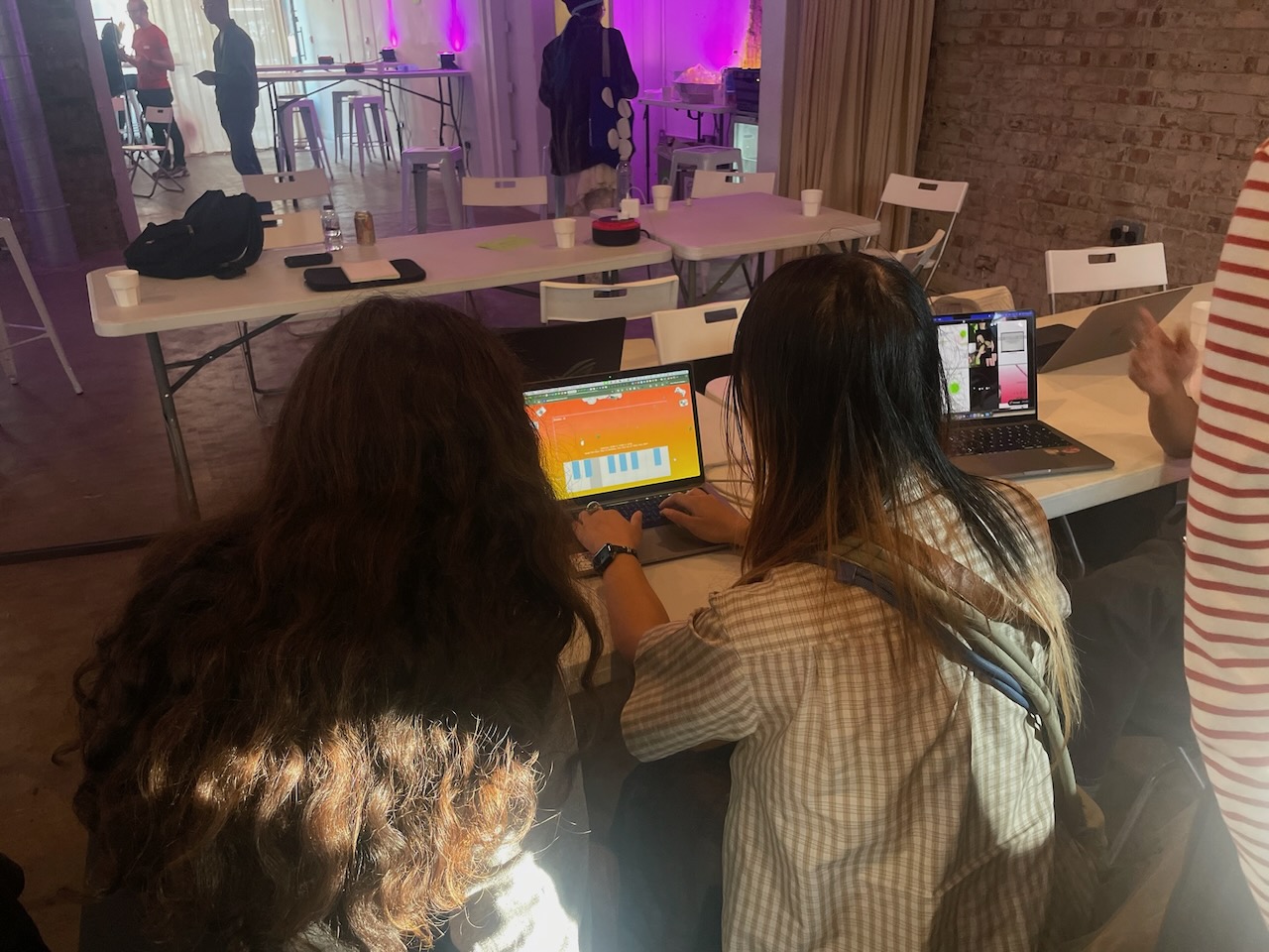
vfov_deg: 53.1
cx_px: 634
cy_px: 476
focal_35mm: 26
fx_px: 953
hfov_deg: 67.3
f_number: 1.6
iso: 320
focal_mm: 4.2
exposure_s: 1/50
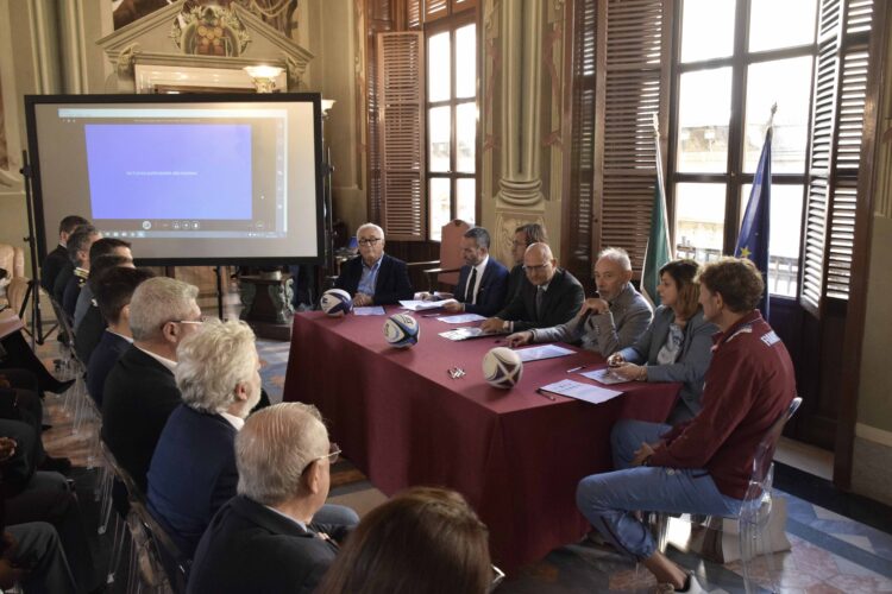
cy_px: 297
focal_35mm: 33
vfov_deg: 40.0
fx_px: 818
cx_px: 446
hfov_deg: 57.2
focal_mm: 22
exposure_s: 1/100
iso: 2500
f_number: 6.3
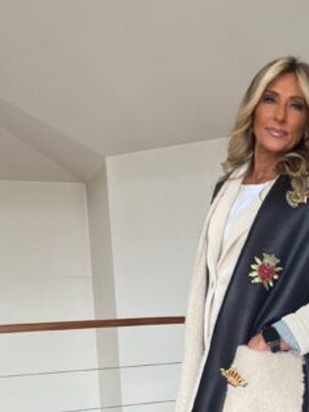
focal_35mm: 55
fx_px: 654
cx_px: 280
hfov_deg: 25.7
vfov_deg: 33.4
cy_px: 357
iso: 200
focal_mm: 2.71
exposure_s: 1/60
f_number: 2.2
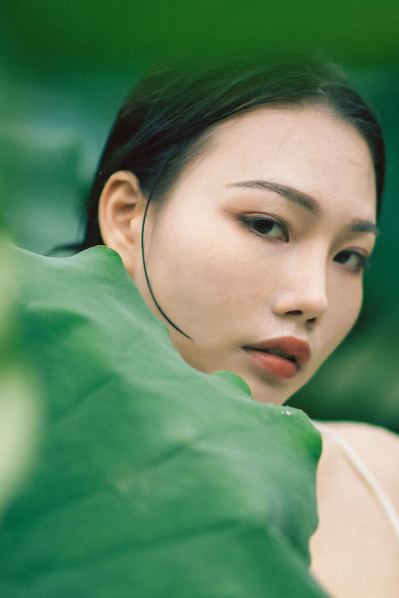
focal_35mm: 148
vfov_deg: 13.9
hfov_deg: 9.3
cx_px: 226
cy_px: 376
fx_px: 2459
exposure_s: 1/250
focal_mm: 85
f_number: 1.4
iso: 160
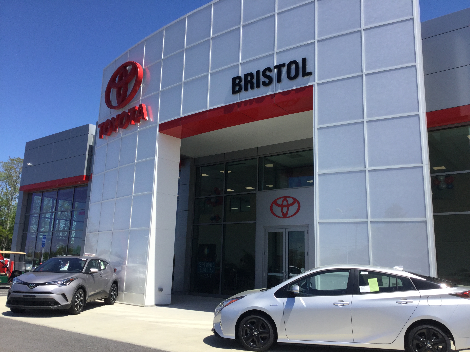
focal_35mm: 31
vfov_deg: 45.4
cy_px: 176
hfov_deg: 58.4
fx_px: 421
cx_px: 235
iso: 25
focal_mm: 3.3
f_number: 2.4
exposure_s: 1/1274
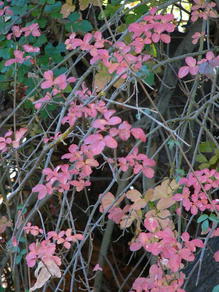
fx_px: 1889
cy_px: 146
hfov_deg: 6.6
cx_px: 110
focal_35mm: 224
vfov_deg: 8.8
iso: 50
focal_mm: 37.3
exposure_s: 1/30
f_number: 2.8
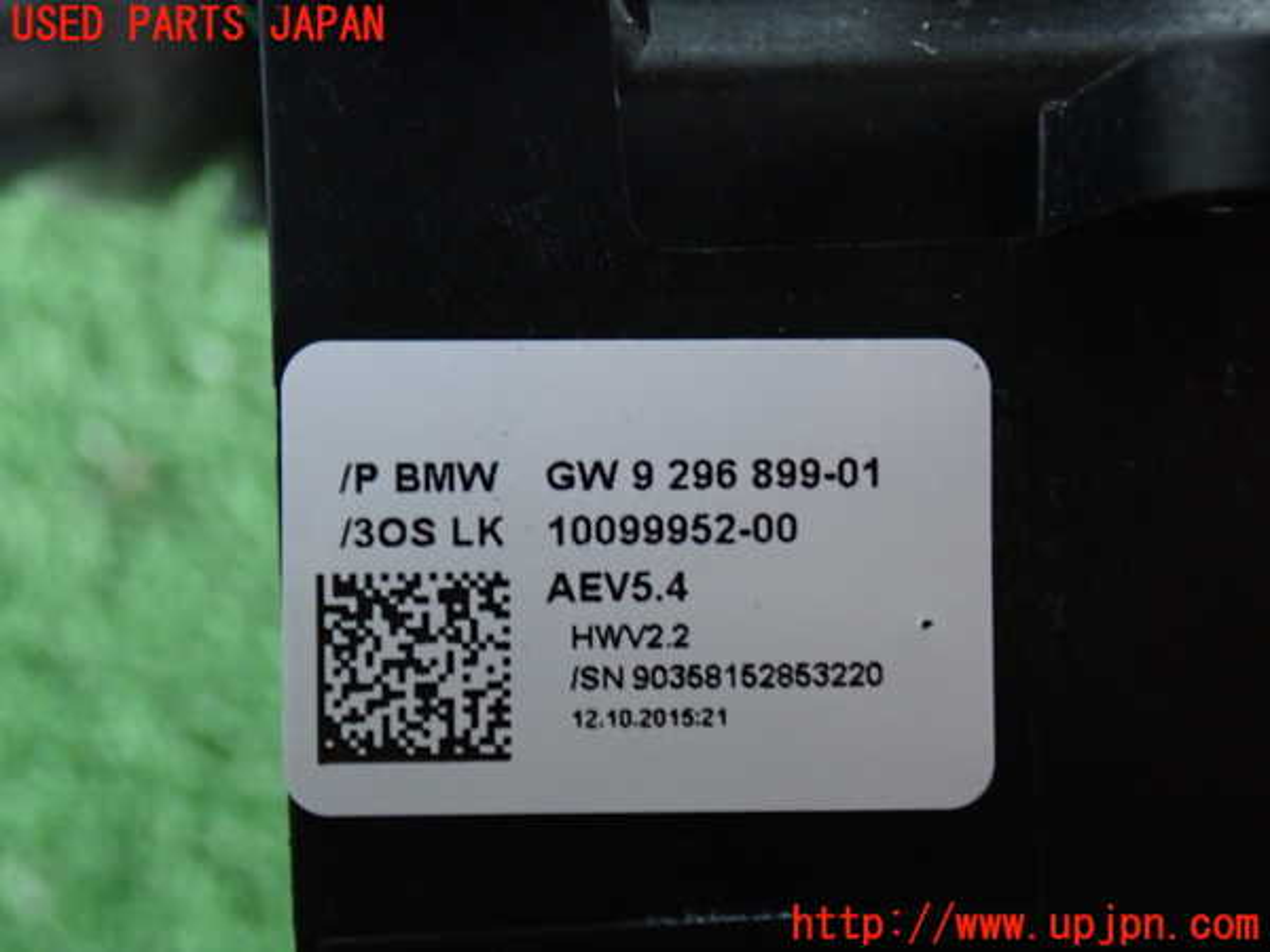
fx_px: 2128
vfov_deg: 25.2
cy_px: 476
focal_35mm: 58
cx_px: 635
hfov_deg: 33.2
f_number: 3.5
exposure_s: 1/20
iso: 800
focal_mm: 10.35
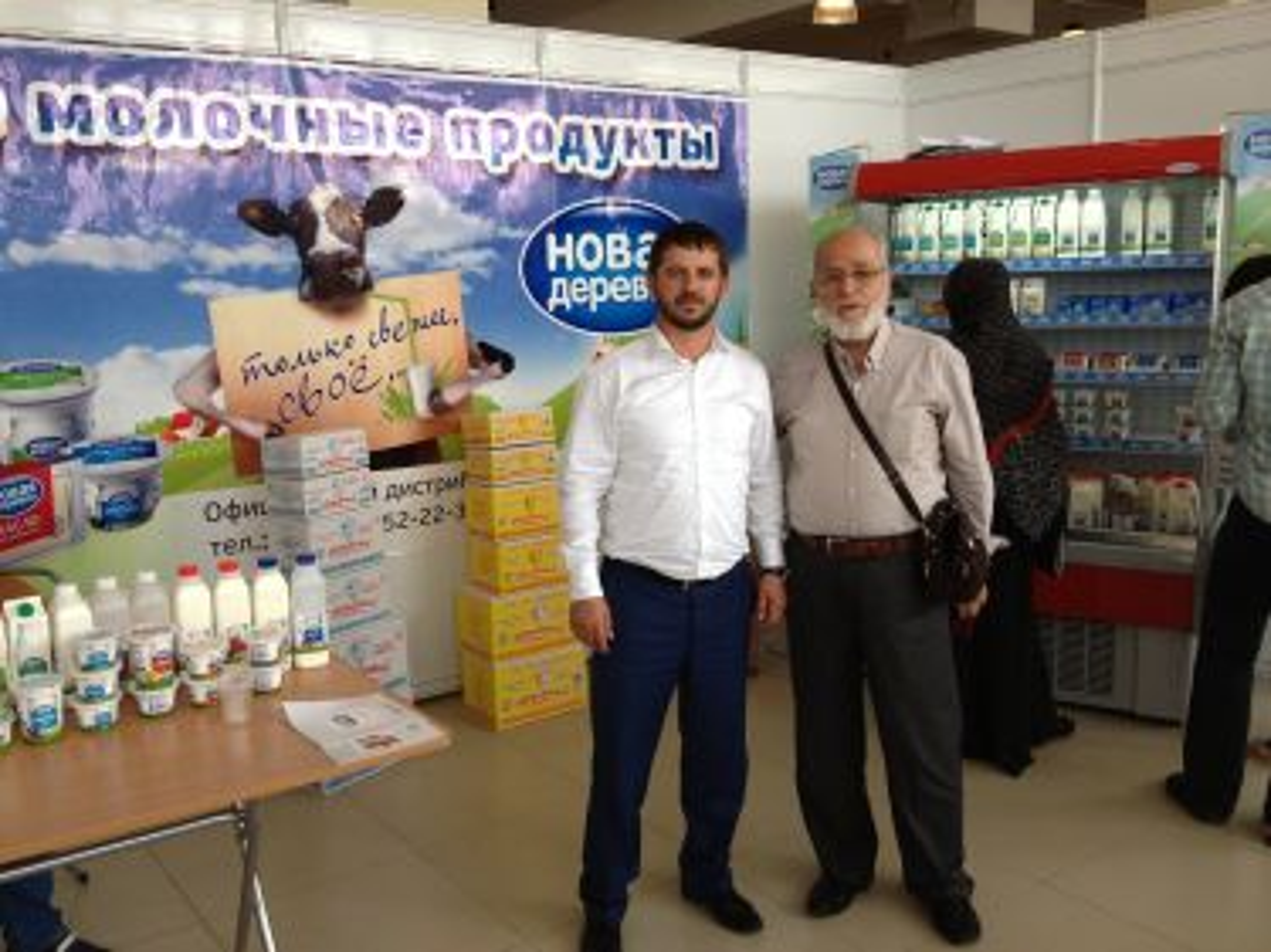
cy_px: 476
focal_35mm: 35
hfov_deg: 52.6
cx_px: 636
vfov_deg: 40.7
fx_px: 1285
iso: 64
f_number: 2.4
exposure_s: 1/120
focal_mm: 4.28
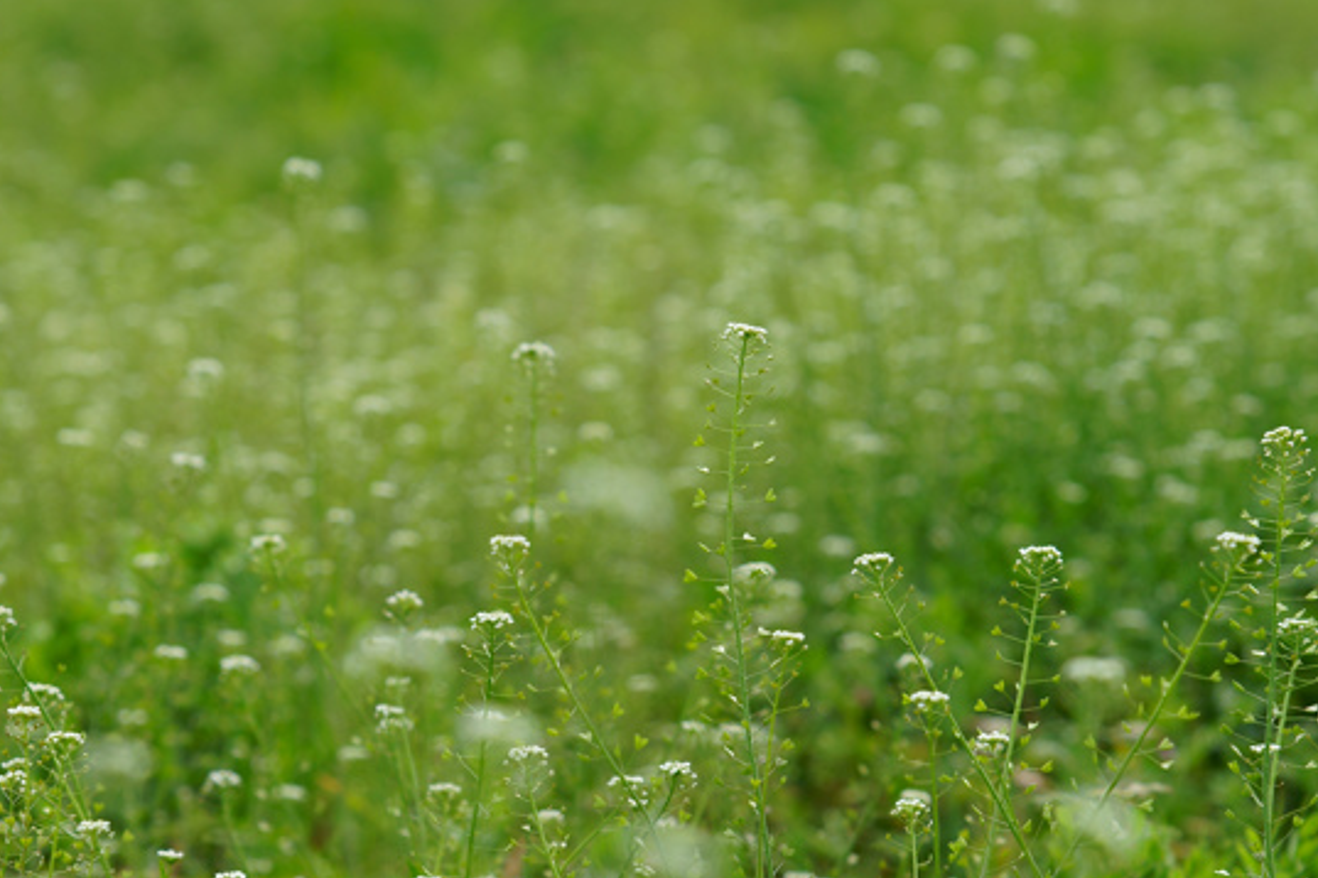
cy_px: 652
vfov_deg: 5.5
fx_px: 9079
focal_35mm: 248
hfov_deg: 8.3
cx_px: 650
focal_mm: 130
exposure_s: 1/400
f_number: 4.5
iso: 100
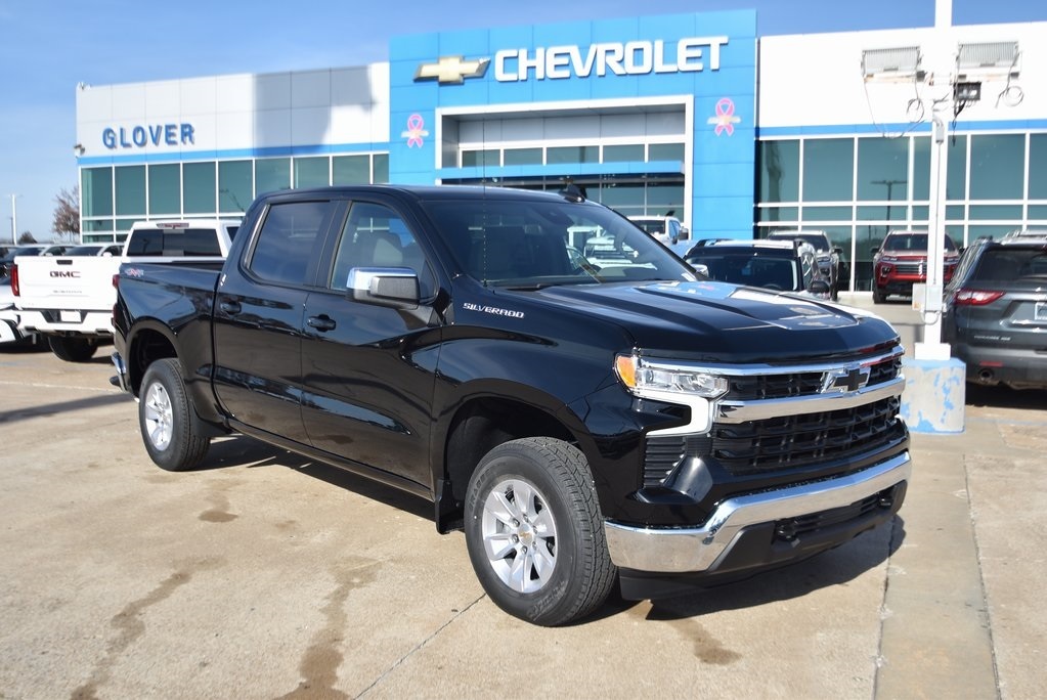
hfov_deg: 53.1
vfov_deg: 36.9
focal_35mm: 36
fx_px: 1048
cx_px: 524
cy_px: 350
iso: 100
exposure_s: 1/640
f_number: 4.5
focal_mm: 24
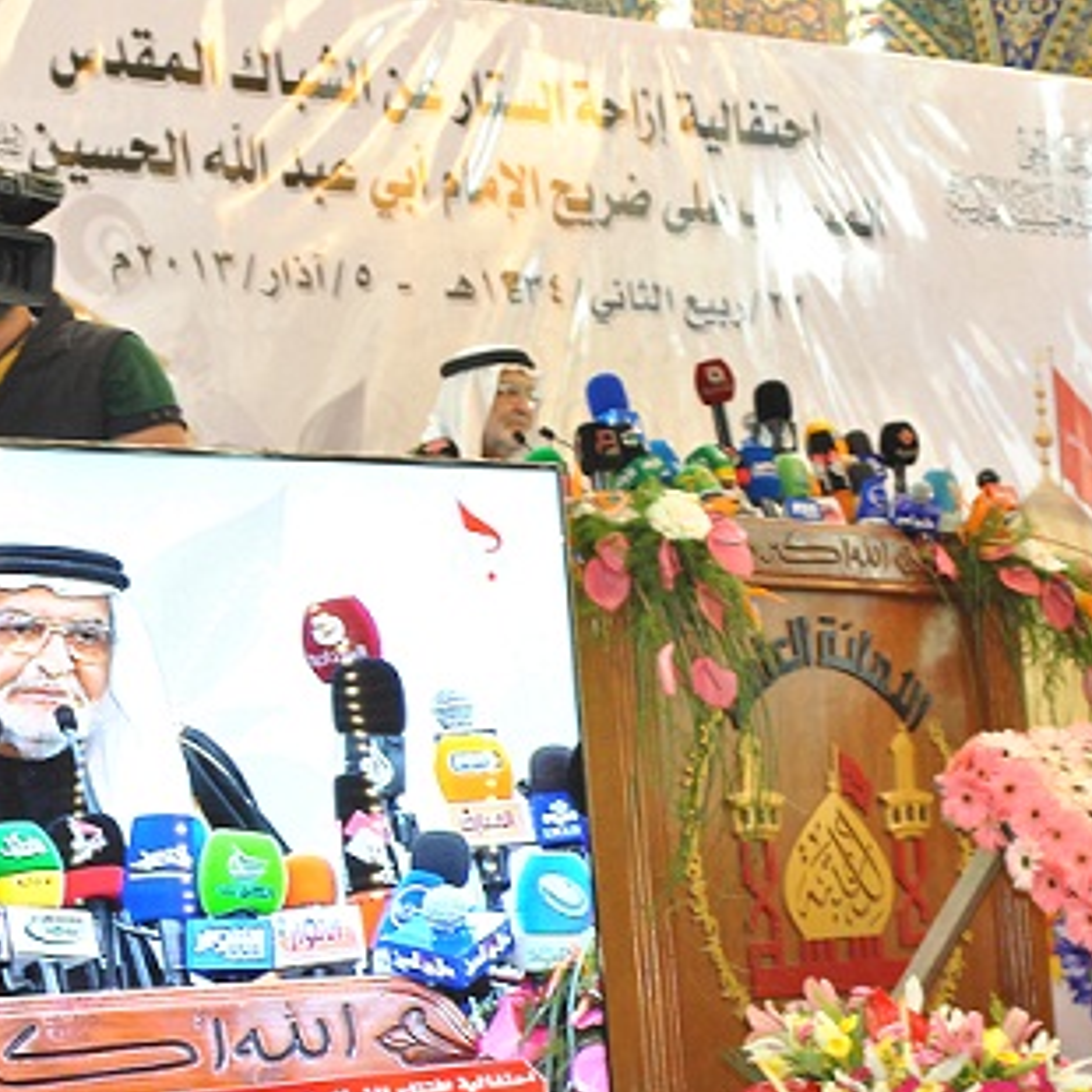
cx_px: 525
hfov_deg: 17.7
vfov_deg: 17.7
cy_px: 581
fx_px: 3498
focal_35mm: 98
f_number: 8
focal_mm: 48
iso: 800
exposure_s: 1/25
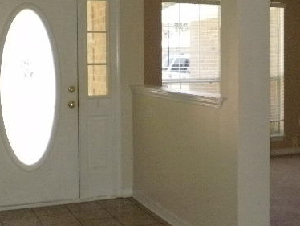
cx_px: 183
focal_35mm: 65
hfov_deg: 29.7
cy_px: 81
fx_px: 564
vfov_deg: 22.5
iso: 400
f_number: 3.1
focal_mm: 6.3
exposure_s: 1/250
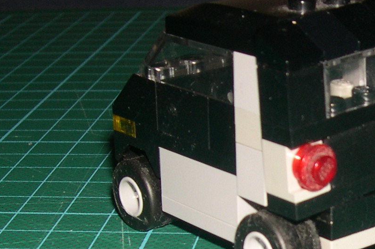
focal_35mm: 112
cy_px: 244
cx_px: 399
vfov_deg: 12.1
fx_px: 1166
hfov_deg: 17.7
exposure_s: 1/60
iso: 100
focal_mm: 8
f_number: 7.6
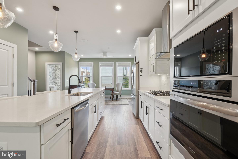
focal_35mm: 15
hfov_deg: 100.4
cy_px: 80
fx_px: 99
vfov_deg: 77.3
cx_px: 119
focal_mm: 10
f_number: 7.1
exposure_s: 1/8
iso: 100
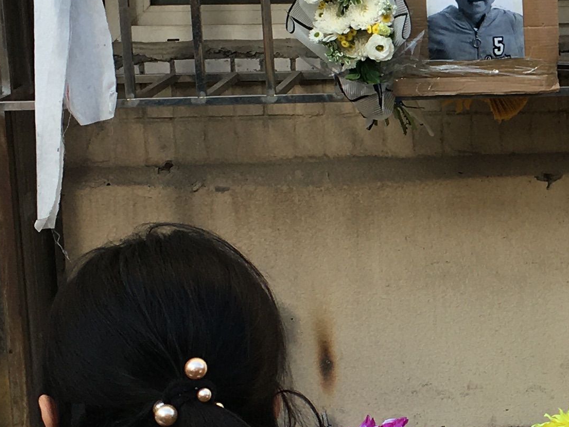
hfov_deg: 17.2
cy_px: 175
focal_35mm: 109
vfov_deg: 13.6
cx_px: 682
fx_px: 1792
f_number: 2.2
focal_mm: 4.15
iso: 25
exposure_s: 1/278
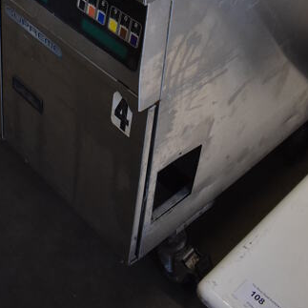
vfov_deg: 23.1
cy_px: -105
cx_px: 71
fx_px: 654
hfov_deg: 26.1
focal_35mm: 65
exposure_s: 1/125
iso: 1250
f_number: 3.5
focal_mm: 18
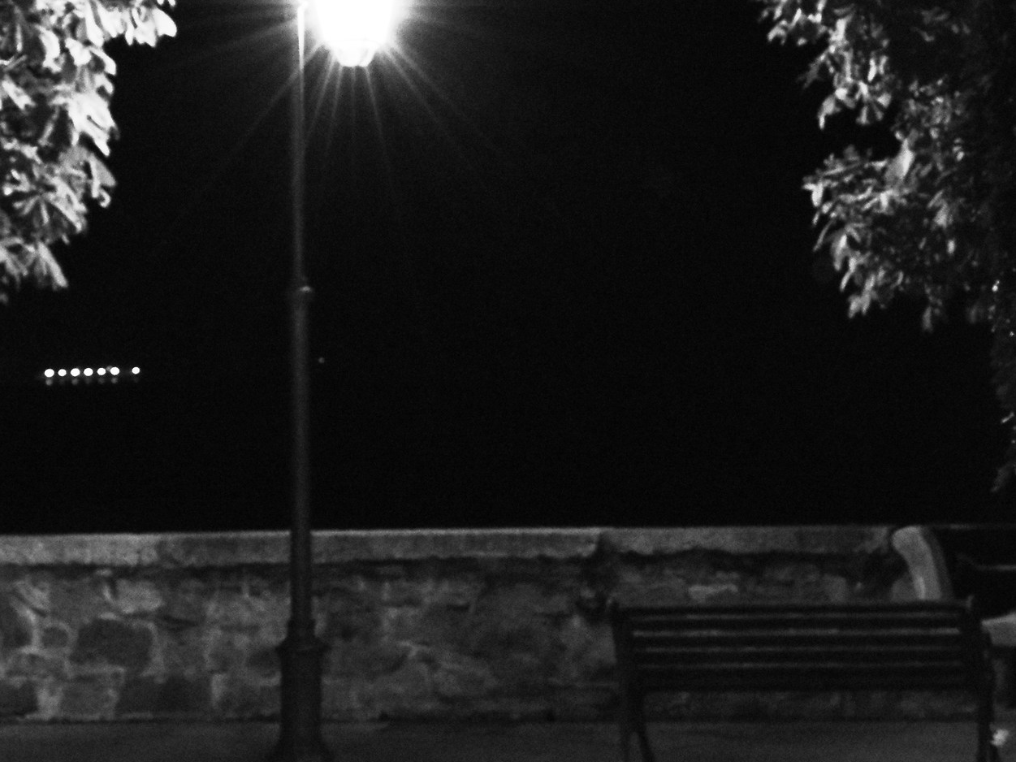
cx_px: 714
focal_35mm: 97
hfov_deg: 20.2
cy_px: 204
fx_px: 2844
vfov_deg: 15.2
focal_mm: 35
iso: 6400
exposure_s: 1/40
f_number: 6.3
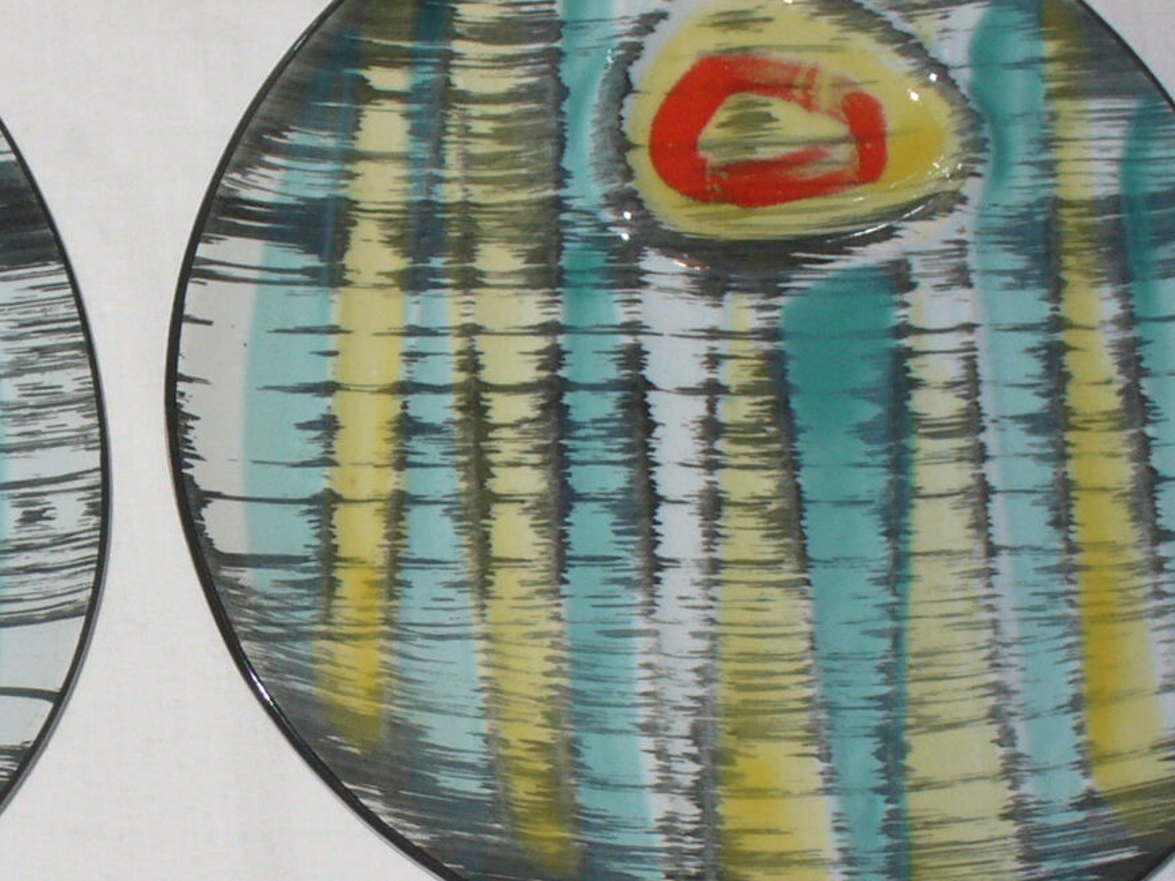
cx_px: 85
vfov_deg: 17.0
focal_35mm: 87
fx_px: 2953
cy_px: 491
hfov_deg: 21.9
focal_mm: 6.1
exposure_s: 1/30
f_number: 2.8
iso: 100
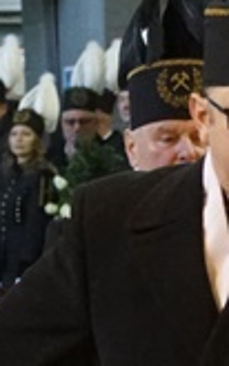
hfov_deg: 2.8
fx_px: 4637
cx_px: 318
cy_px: 343
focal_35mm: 464
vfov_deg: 4.5
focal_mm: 50
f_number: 5
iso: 3200
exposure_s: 1/40
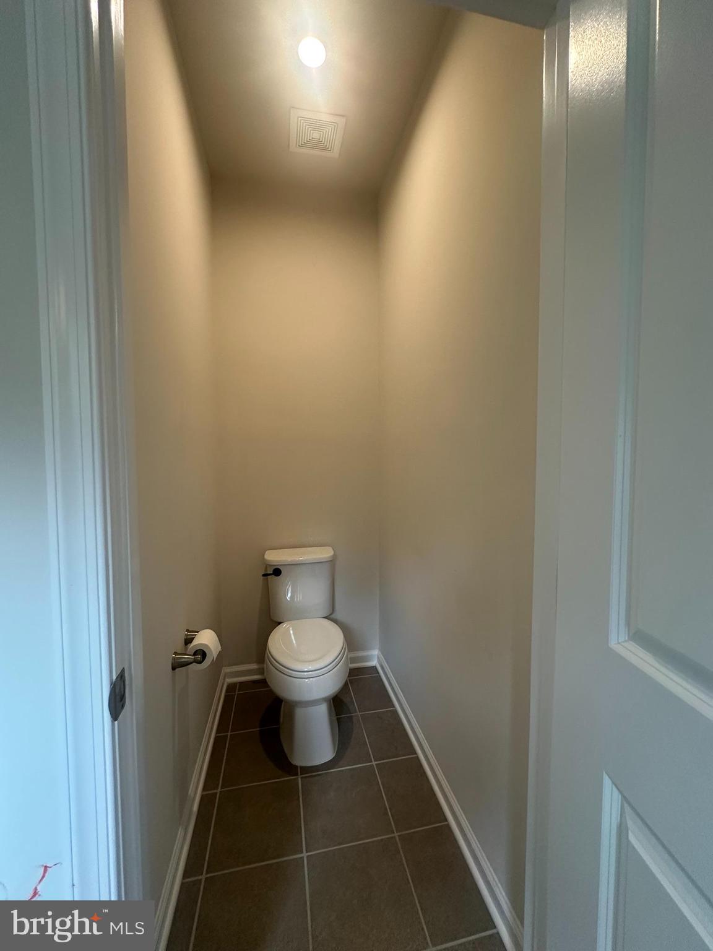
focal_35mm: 14
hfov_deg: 85.7
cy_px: 476
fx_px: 384
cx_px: 356
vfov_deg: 102.1
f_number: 2.2
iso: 200
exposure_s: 1/120
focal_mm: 2.22
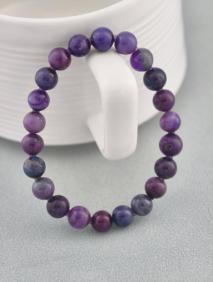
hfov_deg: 17.4
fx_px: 696
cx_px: 106
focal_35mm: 85
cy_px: 141
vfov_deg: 23.0
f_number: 2.67
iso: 125
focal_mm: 22.48
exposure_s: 1/160
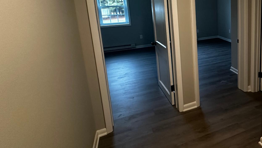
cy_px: 34
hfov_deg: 67.4
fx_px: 174
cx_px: 208
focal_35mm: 25
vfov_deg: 44.2
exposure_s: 1/60
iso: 250
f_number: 2.2
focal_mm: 2.22
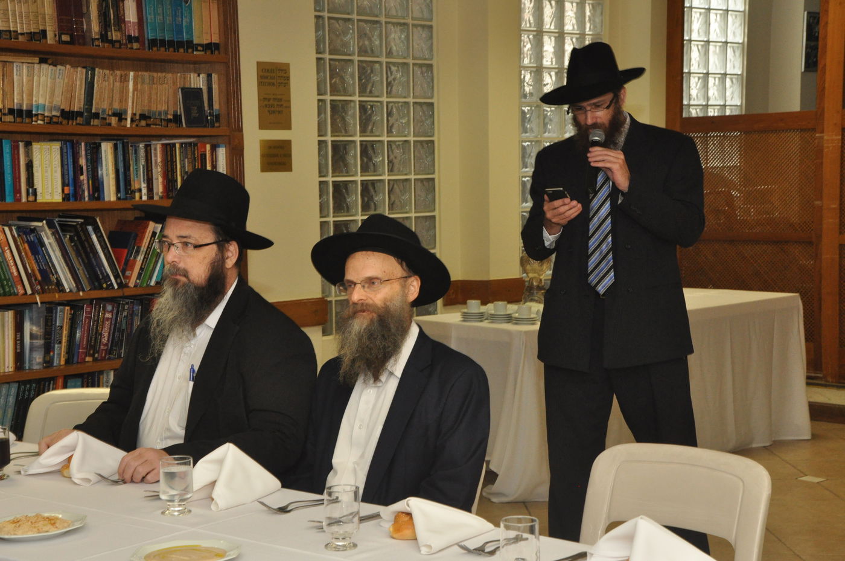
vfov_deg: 20.5
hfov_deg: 30.6
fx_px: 1547
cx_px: 422
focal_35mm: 66
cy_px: 280
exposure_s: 1/60
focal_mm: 44
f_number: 10
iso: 1250
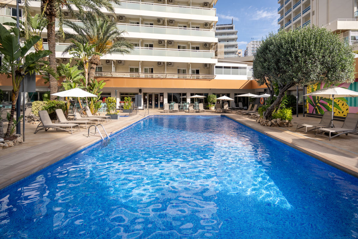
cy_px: 120
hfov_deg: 54.4
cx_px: 179
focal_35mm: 35
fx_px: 348
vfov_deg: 37.9
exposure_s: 1/500
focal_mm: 35
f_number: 8
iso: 100
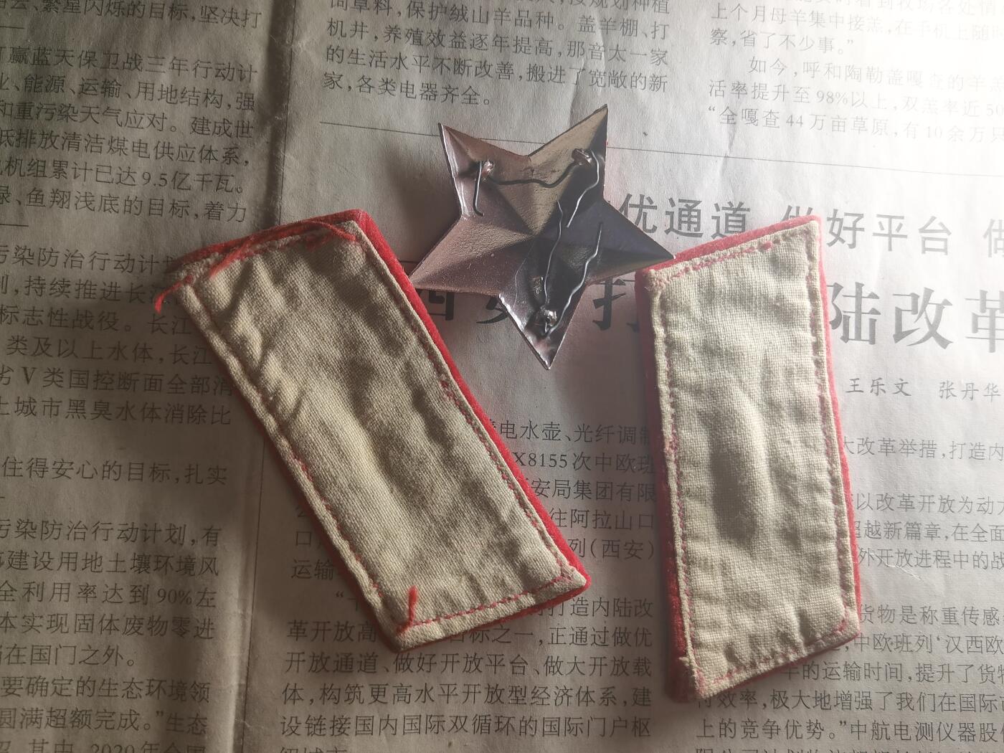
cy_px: 376
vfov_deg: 51.4
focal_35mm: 27
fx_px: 783
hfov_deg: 65.3
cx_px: 502
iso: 50
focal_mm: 4.94
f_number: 1.9
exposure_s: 1/140
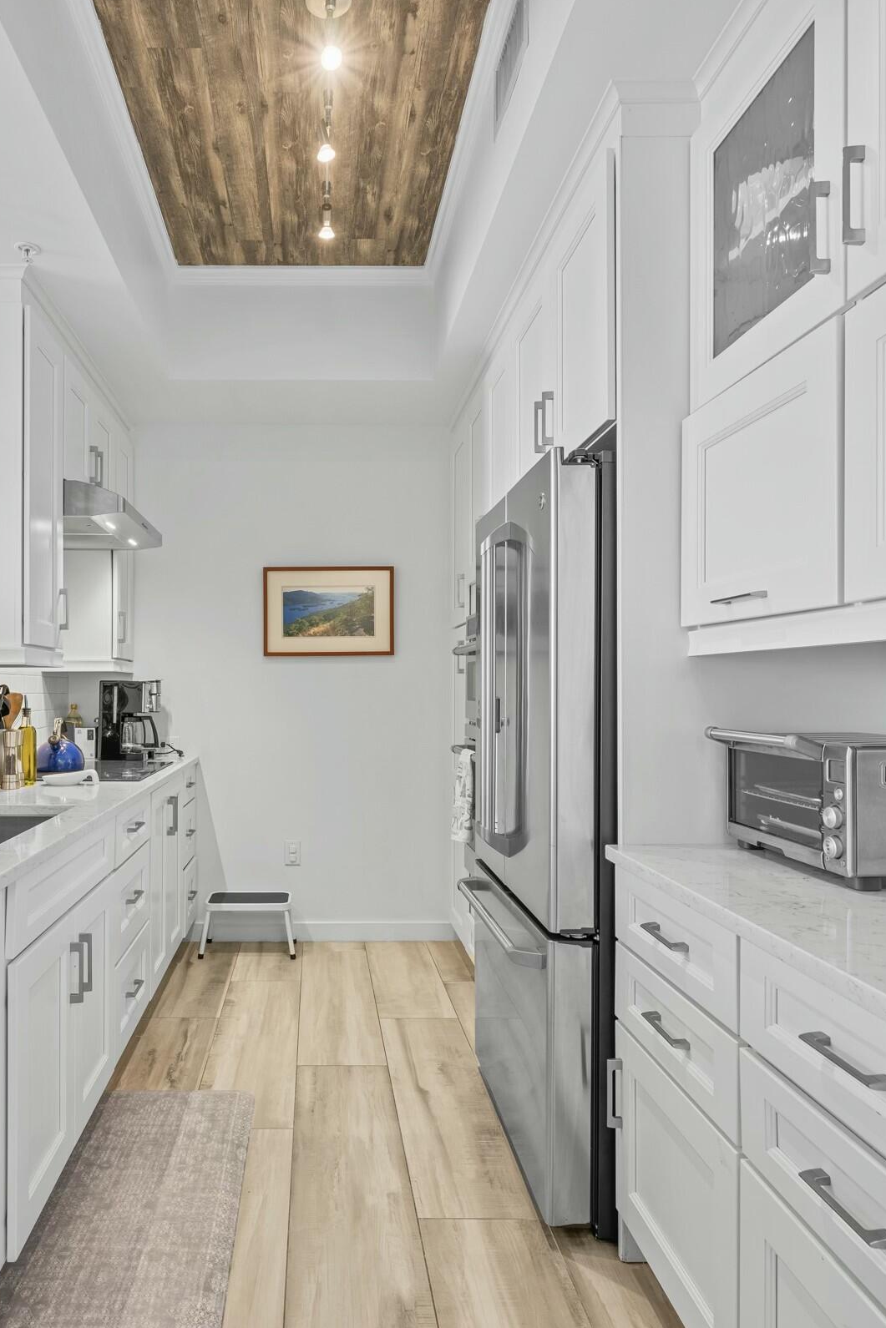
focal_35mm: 22
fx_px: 812
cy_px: 650
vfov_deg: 78.6
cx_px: 310
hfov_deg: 56.2
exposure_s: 1/2.5
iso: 64
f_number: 8
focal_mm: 14
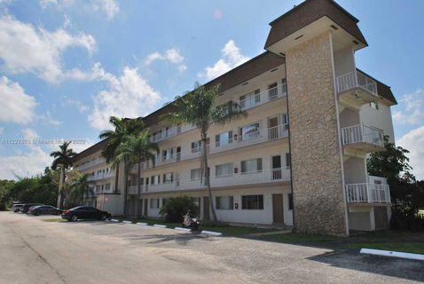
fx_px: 301
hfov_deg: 70.4
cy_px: 142
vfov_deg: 50.5
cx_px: 212
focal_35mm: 26
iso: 100
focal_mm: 17
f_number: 14
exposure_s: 1/200
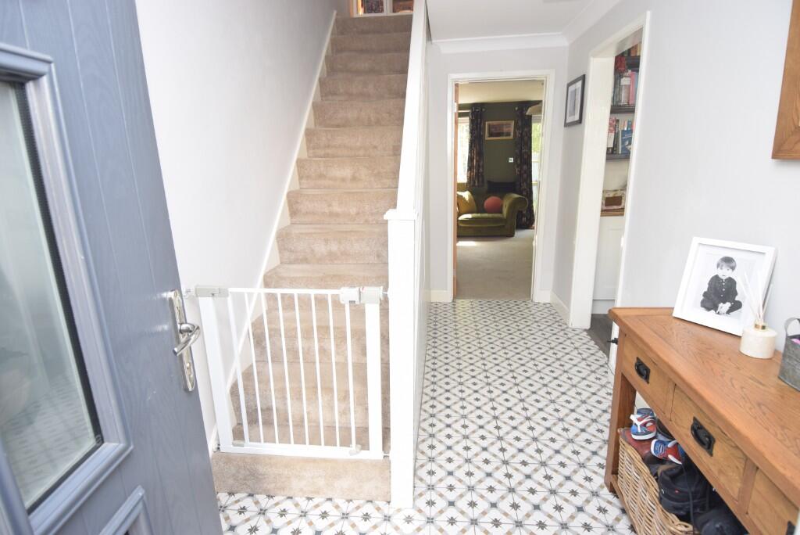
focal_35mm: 18
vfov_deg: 67.5
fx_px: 400
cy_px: 268
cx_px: 400
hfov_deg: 90.0
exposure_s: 1/100
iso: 400
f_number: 5
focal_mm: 12
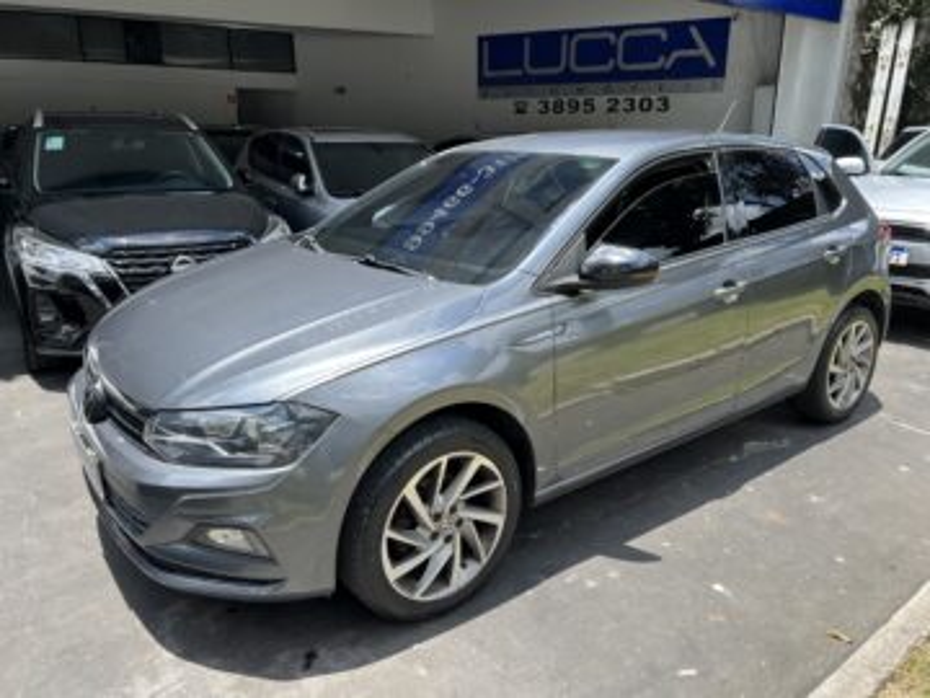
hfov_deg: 67.3
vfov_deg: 53.1
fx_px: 699
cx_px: 465
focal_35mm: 26
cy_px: 349
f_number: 1.5
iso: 50
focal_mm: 5.7
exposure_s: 1/1311
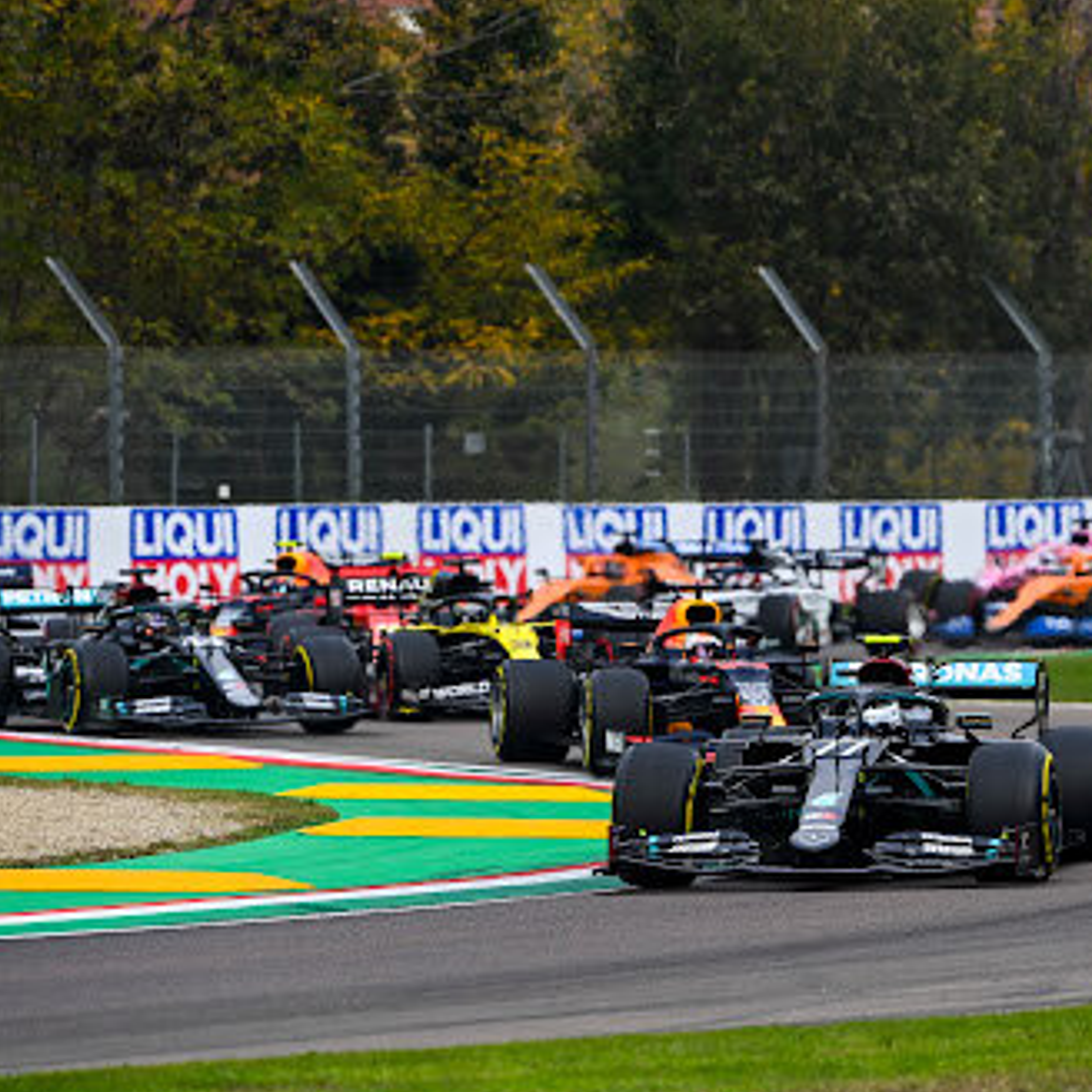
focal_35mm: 410
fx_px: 14633
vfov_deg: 4.3
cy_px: 563
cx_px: 792
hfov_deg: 4.3
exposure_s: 1/1000
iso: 400
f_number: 6.3
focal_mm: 310
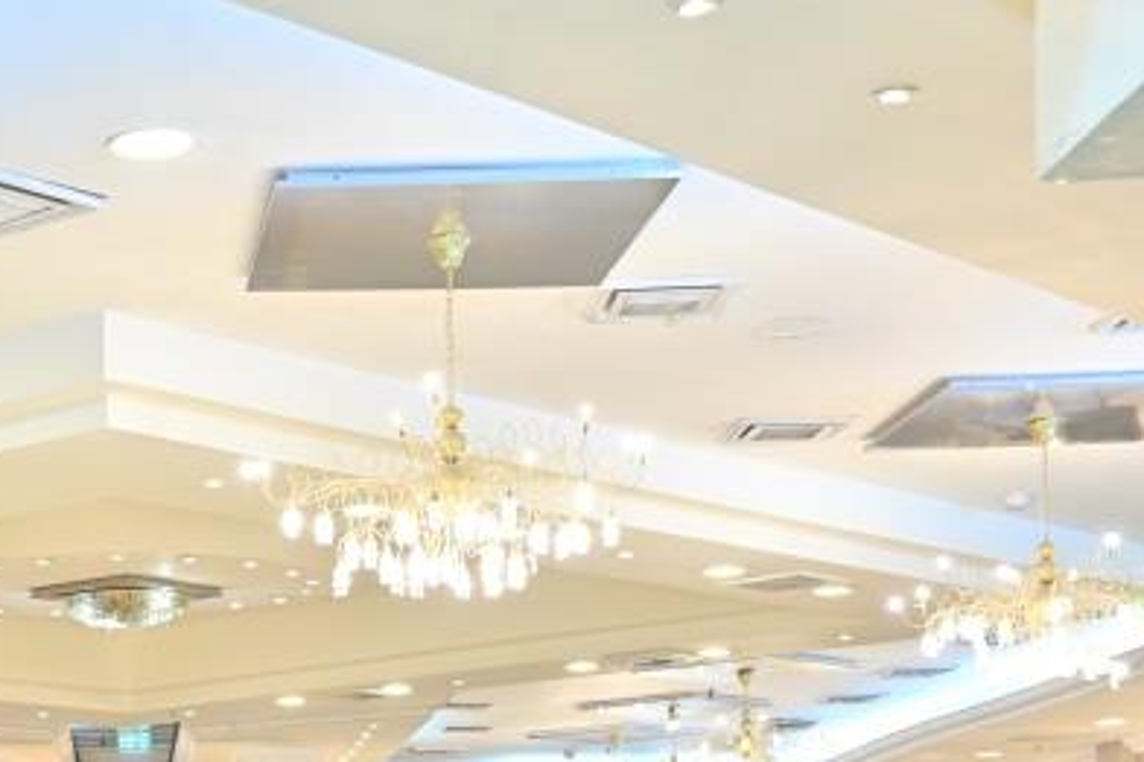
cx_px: 26
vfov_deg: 16.0
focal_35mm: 82
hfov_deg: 23.7
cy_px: 901
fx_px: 2614
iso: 2000
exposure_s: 1/160
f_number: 4
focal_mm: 31.5
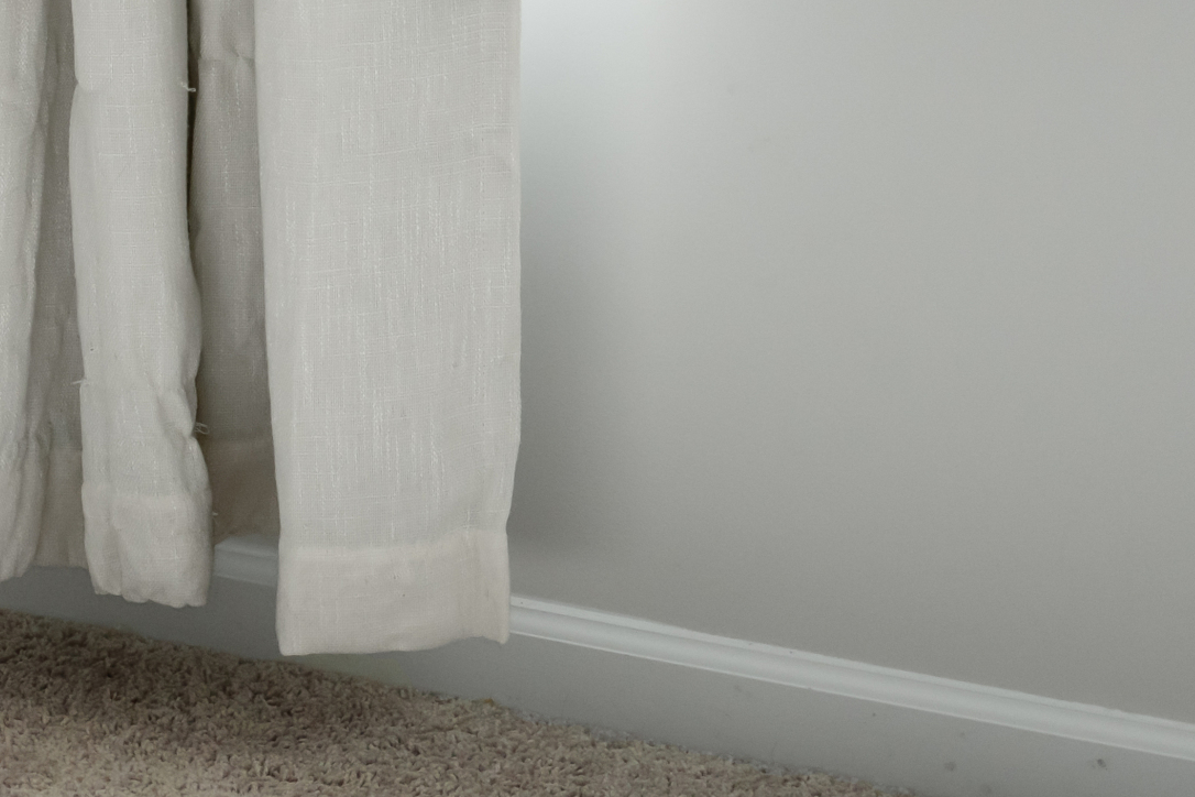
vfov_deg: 7.7
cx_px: -715
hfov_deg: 11.0
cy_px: 637
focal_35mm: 179
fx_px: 5941
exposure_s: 1/1000
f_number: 4.5
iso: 800
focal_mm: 54
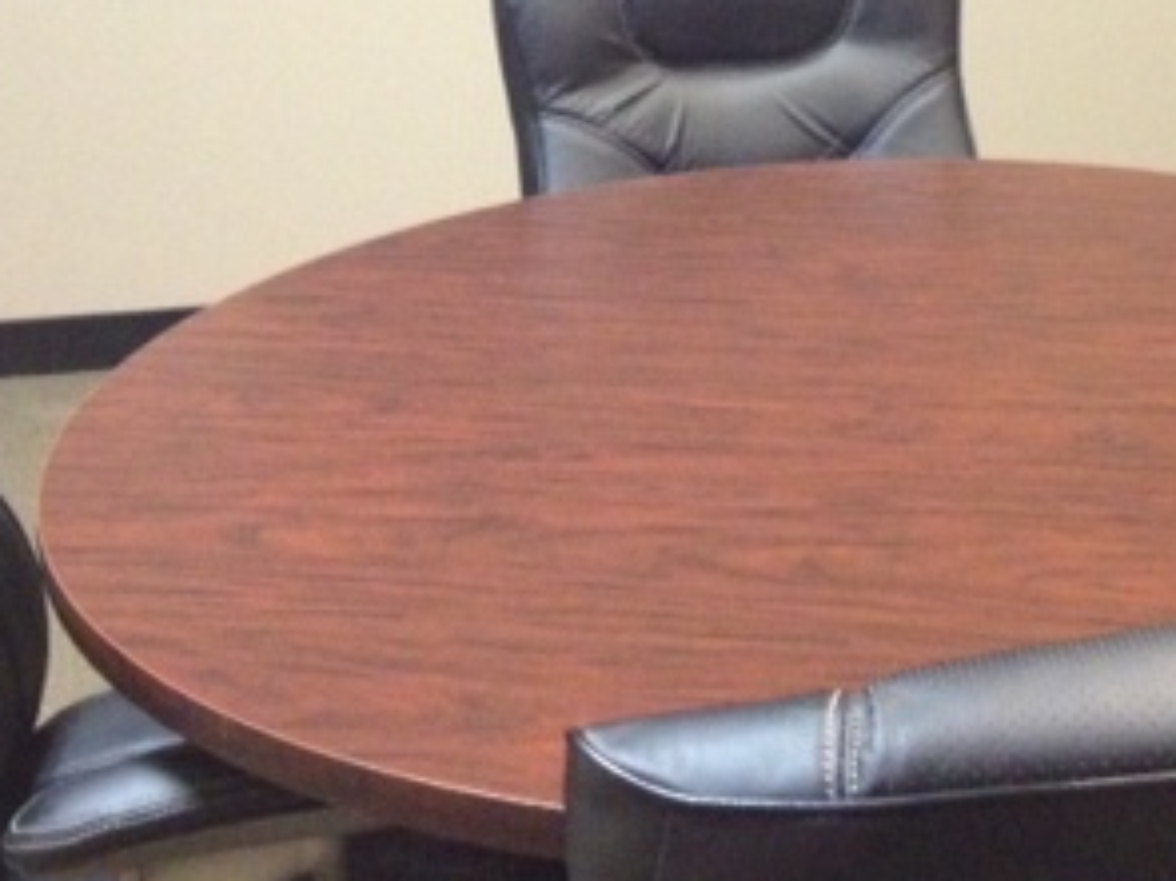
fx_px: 2581
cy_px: 24
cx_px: 833
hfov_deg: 25.5
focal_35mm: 76
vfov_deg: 18.9
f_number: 2.4
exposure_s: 1/20
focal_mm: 4.28
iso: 400
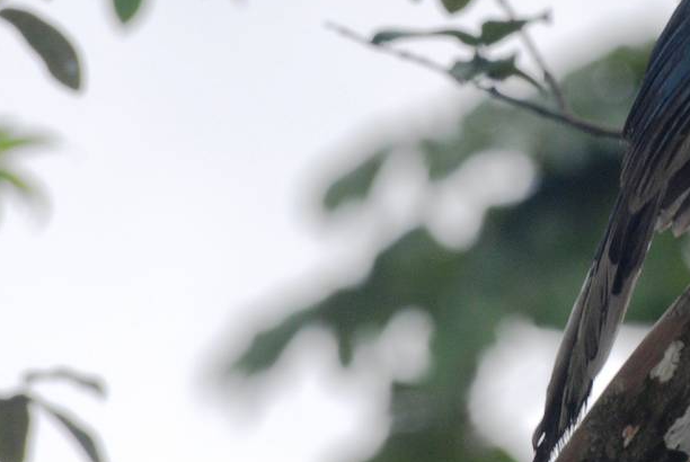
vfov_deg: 1.3
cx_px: 771
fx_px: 20327
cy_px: 51
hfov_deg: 1.9
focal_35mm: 1059
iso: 400
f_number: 10
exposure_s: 1/200
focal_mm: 270
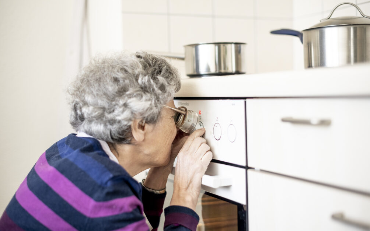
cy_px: 118
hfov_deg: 38.9
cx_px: 188
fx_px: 524
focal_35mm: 52
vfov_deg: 24.9
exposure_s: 1/80
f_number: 2
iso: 400
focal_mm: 50
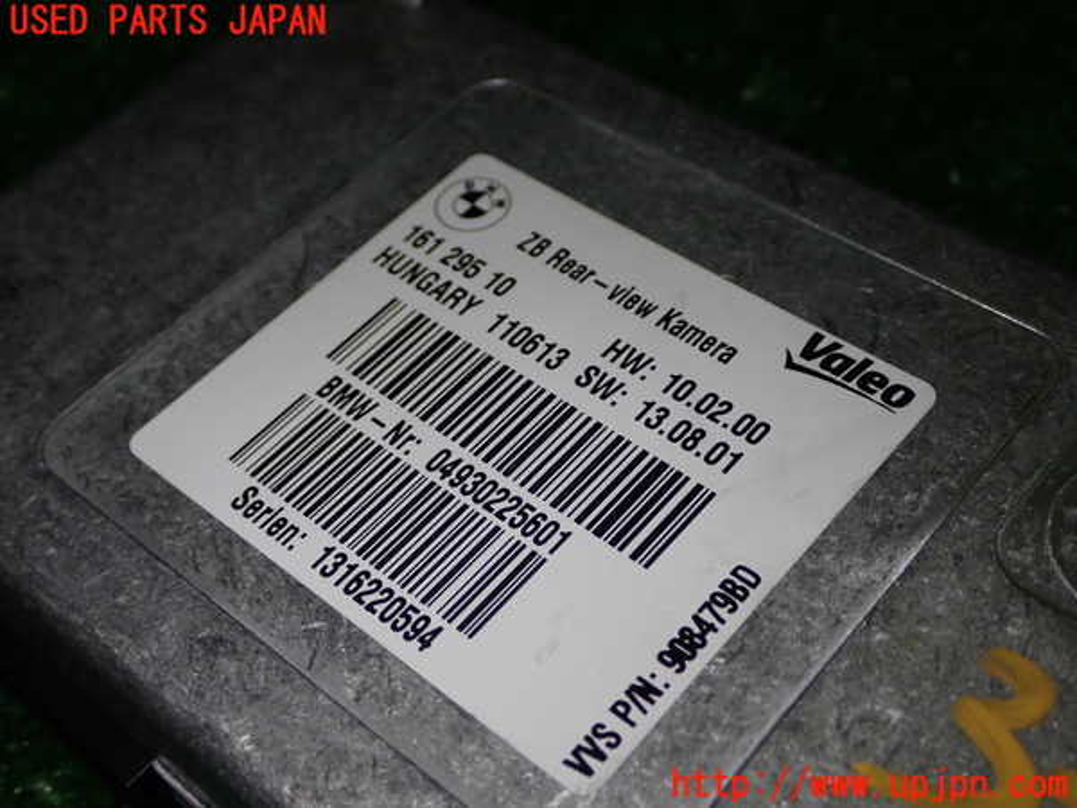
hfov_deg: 40.4
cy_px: 404
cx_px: 538
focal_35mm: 47
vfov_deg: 30.9
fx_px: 1462
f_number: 9
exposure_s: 1/50
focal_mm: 8.4
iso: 200
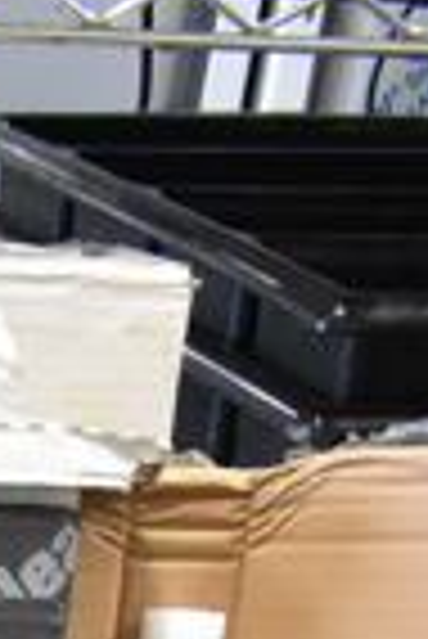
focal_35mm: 174
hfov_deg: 7.2
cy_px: 1865
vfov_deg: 9.5
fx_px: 3095
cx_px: -779
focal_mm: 18
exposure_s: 1/30
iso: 1800
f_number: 3.5
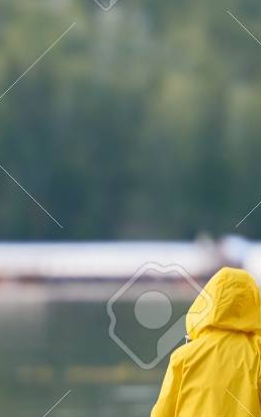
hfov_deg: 2.0
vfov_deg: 3.3
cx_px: -34
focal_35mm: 642
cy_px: 275
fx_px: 7309
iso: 500
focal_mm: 200
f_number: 2.8
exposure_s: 1/800
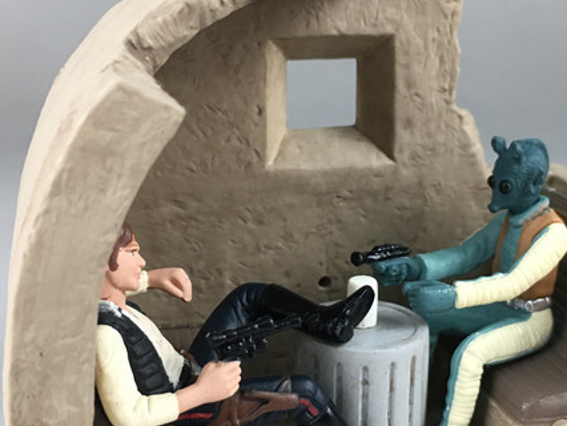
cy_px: 253
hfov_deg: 37.4
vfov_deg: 28.5
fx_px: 836
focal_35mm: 51
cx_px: 335
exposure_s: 1/33
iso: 50
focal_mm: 4.15
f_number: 2.2
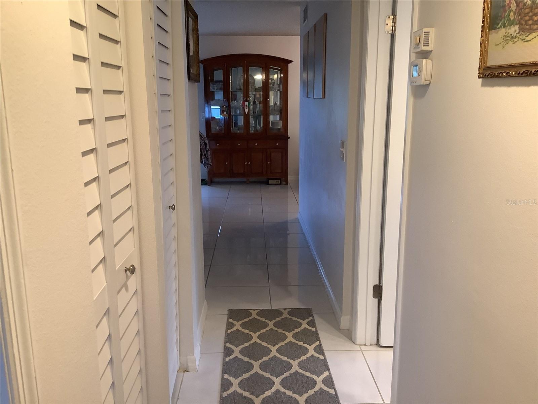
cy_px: 202
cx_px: 269
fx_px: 482
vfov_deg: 45.4
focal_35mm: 31
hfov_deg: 58.4
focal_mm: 3.3
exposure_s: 1/60
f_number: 2.4
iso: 200
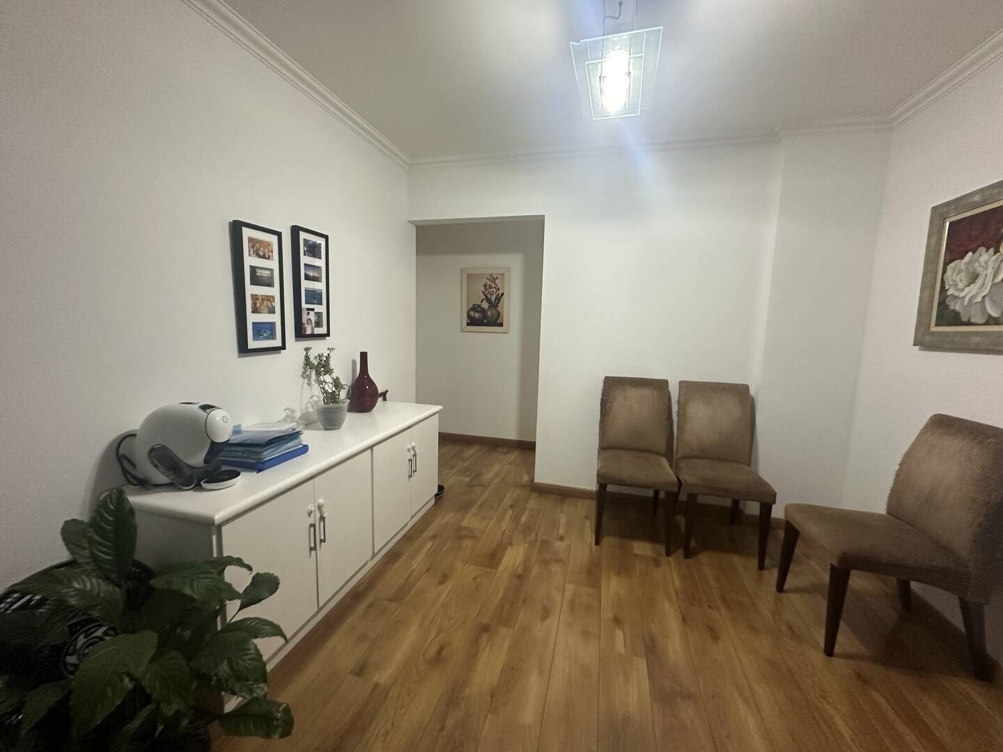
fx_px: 406
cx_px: 502
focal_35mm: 14
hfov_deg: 102.1
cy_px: 376
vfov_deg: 85.7
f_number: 2.2
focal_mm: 2.22
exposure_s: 1/60
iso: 320
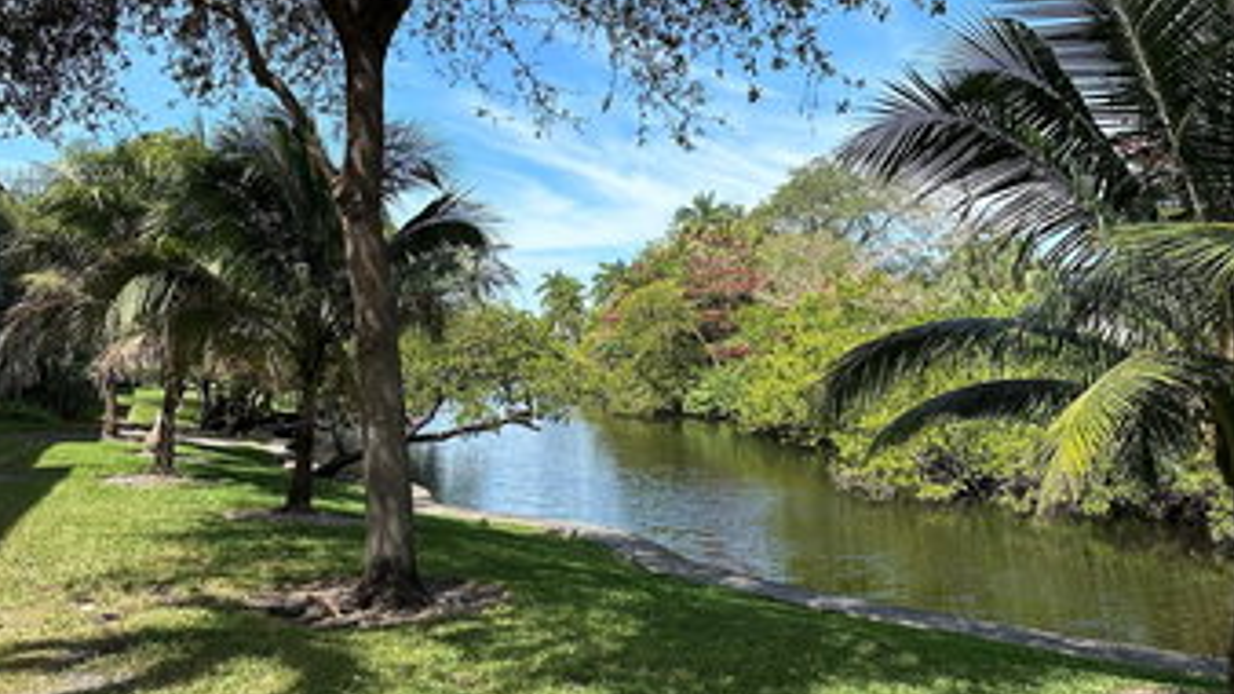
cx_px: 593
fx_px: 1080
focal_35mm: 33
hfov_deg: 59.5
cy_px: 175
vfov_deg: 34.9
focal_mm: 6.86
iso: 80
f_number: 1.78
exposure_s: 1/2591
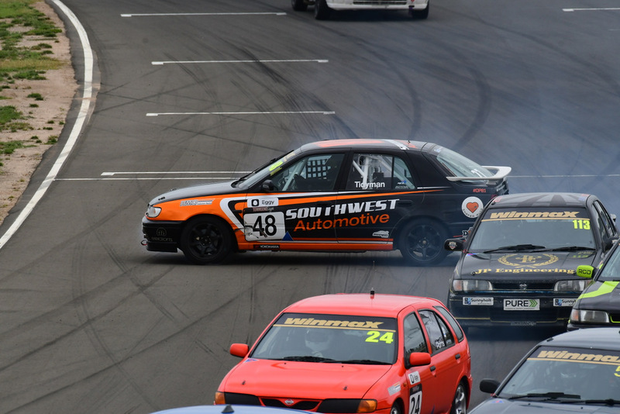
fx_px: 12921
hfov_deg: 2.7
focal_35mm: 750
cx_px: 310
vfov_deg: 1.8
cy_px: 207
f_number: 11
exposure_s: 1/640
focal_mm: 500
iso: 500
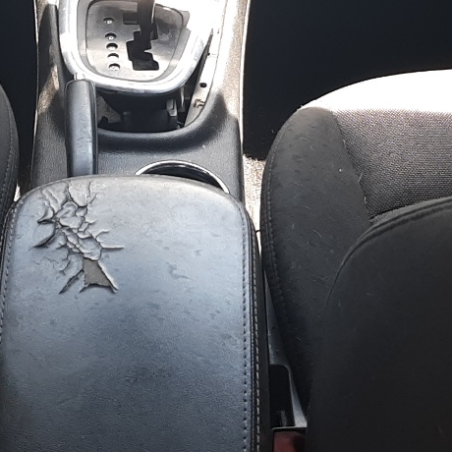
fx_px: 1182
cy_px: 38
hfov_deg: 21.5
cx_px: 122
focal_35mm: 80
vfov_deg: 21.1
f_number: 1.7
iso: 46
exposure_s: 1/120
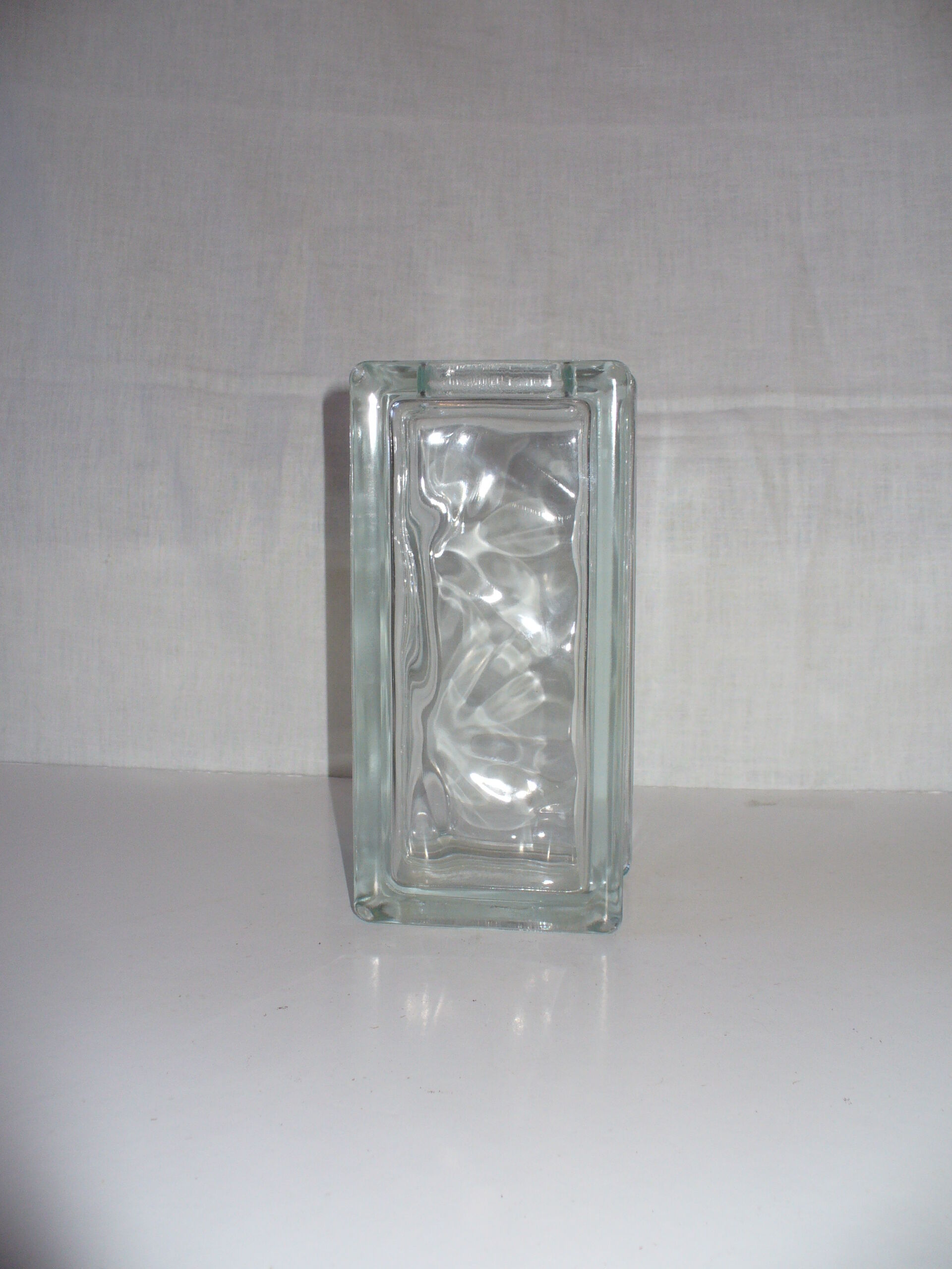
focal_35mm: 37
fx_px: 1357
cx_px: 476
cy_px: 634
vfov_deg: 50.1
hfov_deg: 38.7
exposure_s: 1/30
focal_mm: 6.1
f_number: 2.8
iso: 100
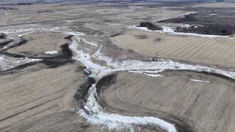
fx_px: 206
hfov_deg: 59.5
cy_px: 89
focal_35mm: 33
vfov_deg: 35.3
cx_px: 120
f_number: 2.8
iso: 100
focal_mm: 12.29
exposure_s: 1/320
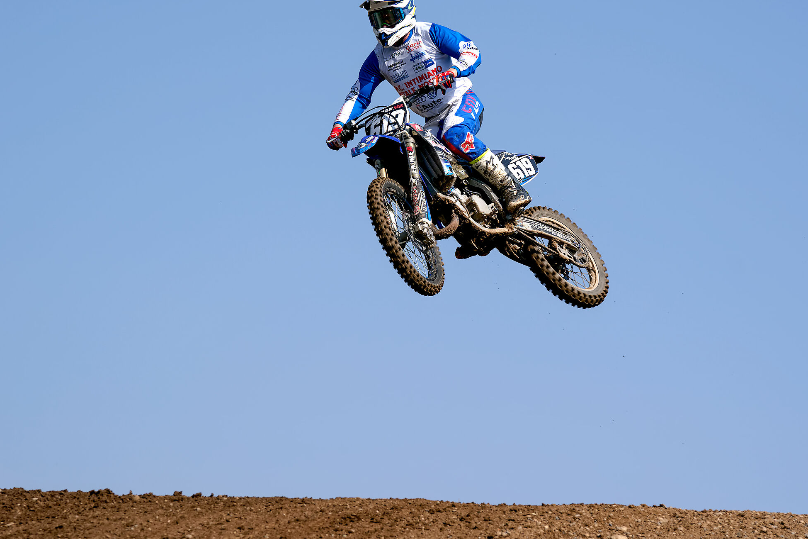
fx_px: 4062
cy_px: 248
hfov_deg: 11.4
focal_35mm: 181
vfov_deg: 7.6
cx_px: 454
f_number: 6.3
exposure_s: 1/1250
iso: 160
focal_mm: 147
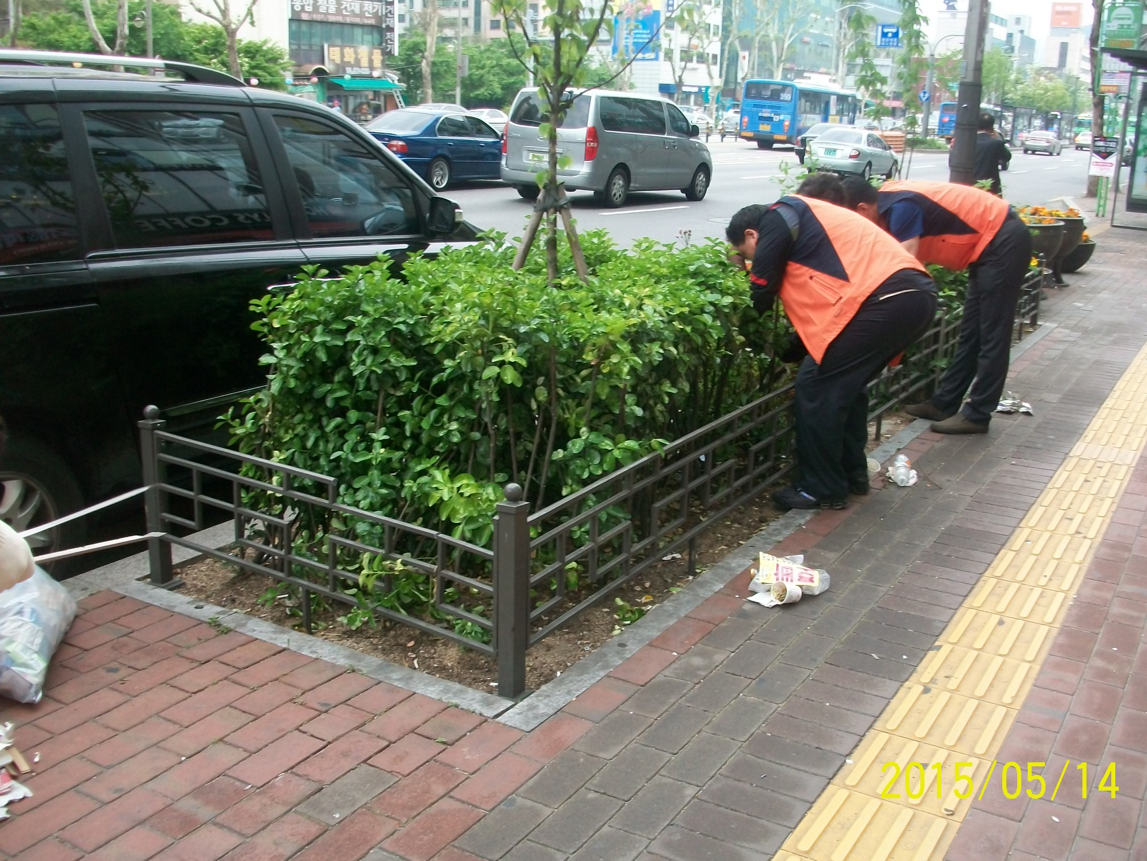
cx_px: 589
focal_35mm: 35
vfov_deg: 40.7
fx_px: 1160
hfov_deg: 52.6
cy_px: 437
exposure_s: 1/100
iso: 80
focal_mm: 5.7
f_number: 2.8
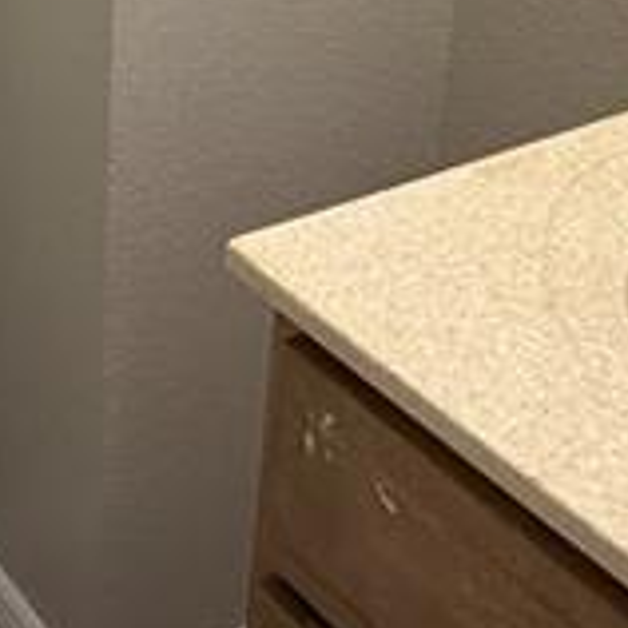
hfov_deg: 20.5
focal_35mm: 80
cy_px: 62
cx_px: -87
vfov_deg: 21.2
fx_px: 1642
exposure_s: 1/60
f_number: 2.2
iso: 250
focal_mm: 2.22
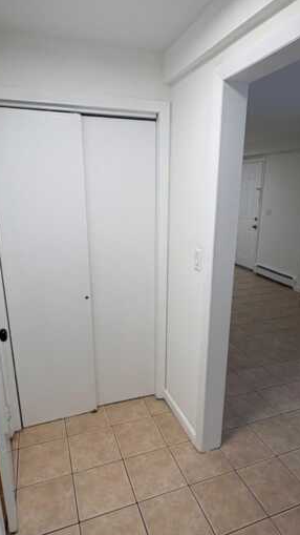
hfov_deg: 49.5
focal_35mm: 23
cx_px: 154
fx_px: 326
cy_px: 283
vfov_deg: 78.6
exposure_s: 1/120
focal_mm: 2.22
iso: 80
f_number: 2.2
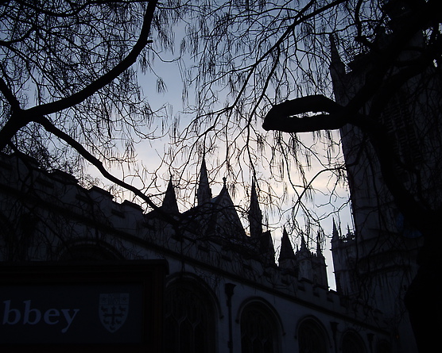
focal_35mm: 40
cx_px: 225
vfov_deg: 37.3
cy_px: 178
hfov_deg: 45.8
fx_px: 523
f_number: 2.8
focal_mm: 7.9
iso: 100
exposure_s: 1/125
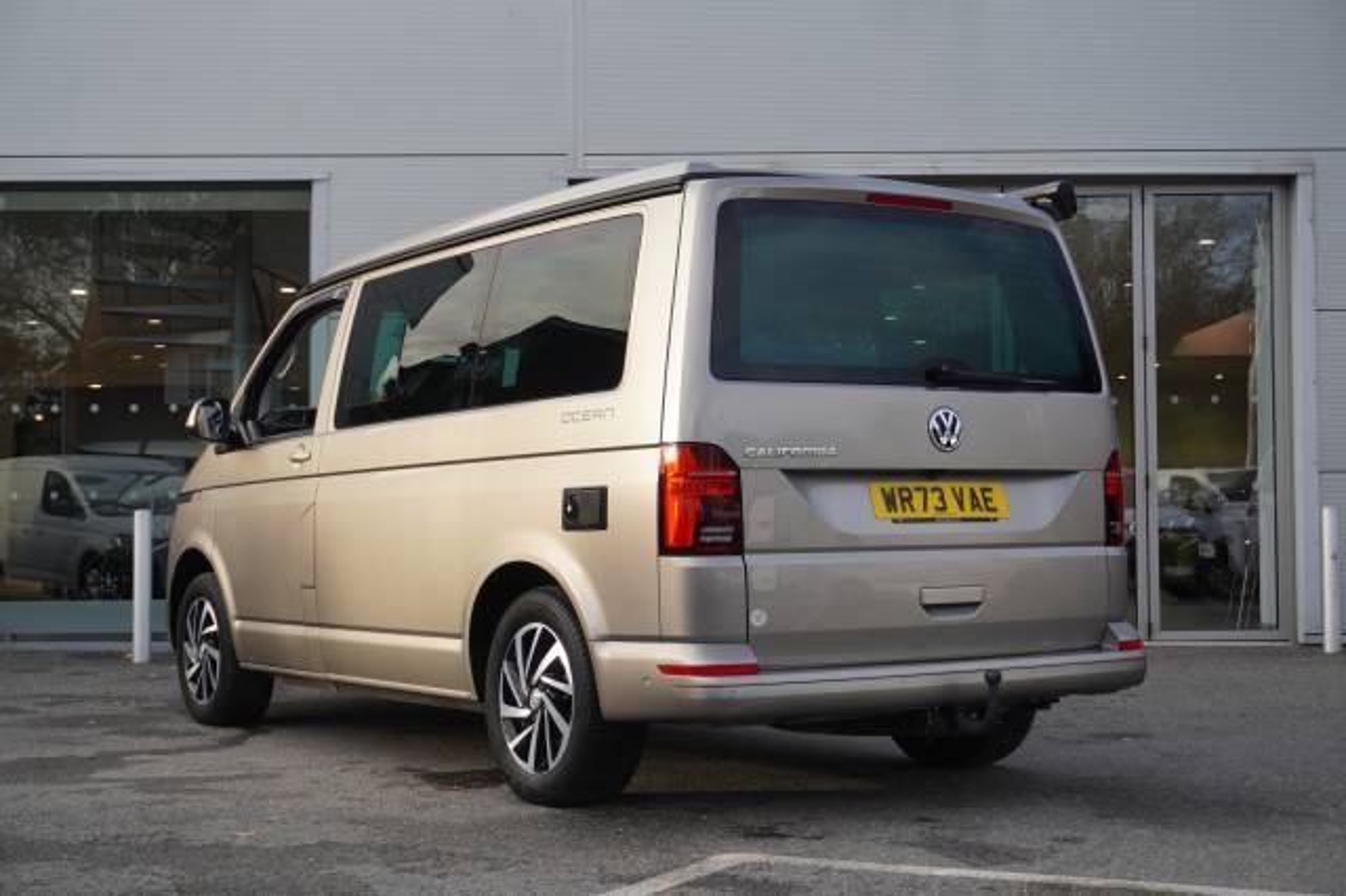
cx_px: 673
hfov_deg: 38.9
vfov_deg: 26.5
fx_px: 1906
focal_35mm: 51
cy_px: 448
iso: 250
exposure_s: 1/160
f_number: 5
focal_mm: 34
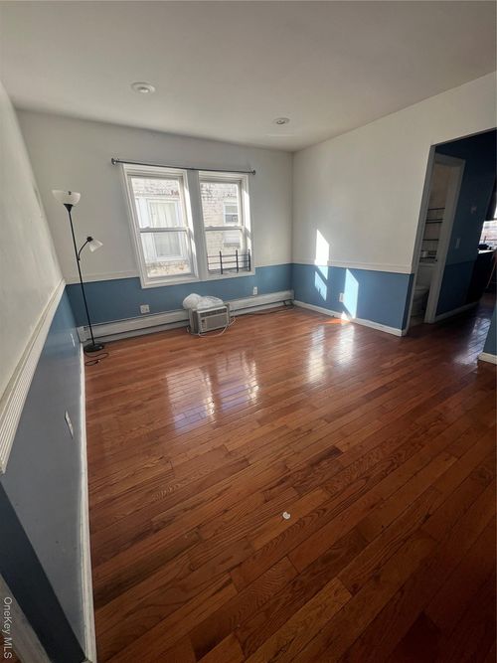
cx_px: 248
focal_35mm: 13
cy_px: 332
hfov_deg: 89.9
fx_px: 249
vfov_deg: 106.2
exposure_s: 1/104
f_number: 1.8
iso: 32
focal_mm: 1.57
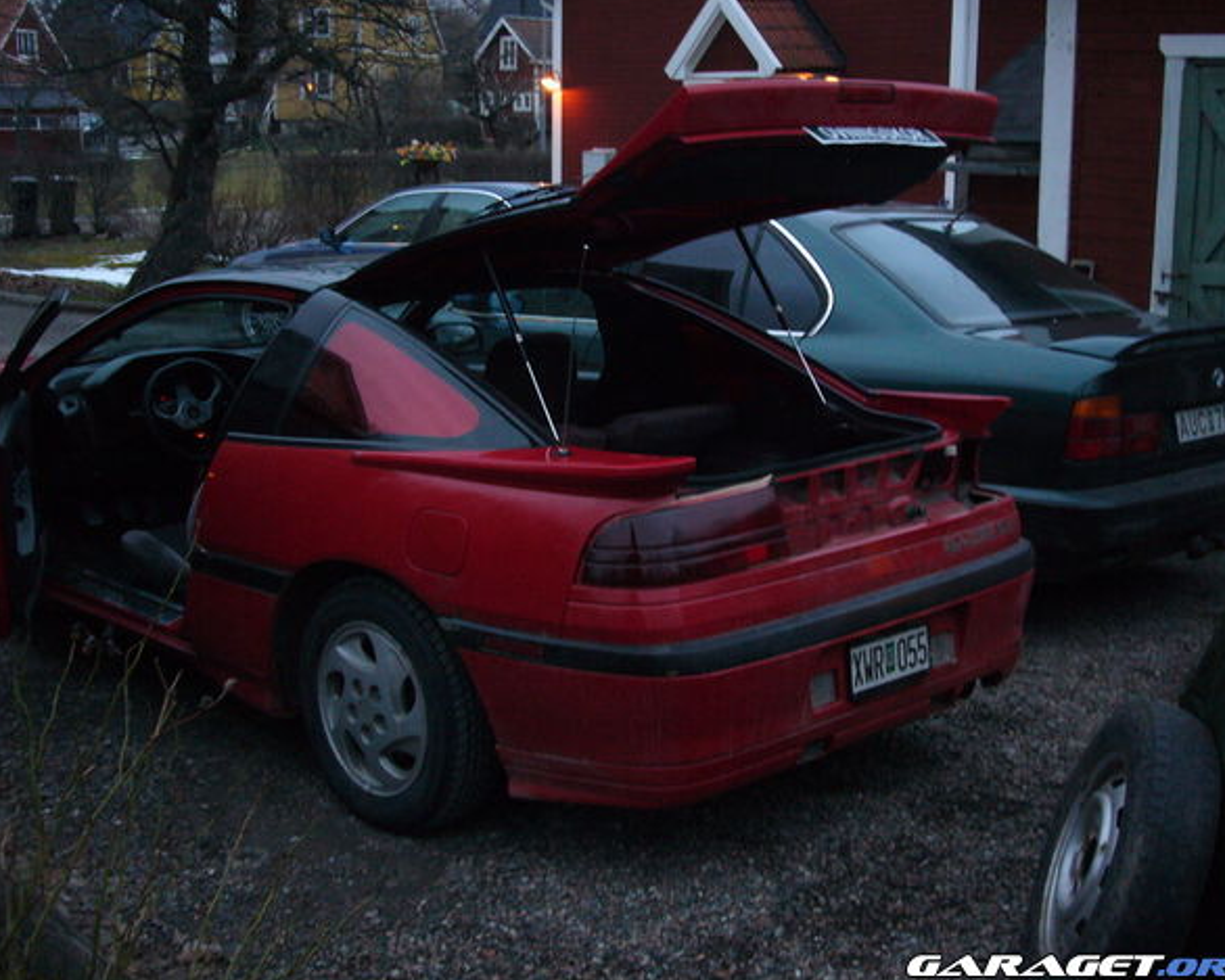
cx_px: 596
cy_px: 485
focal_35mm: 49
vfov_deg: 30.8
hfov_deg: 38.0
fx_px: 1777
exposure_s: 1/8
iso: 200
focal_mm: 7.5
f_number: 3.5
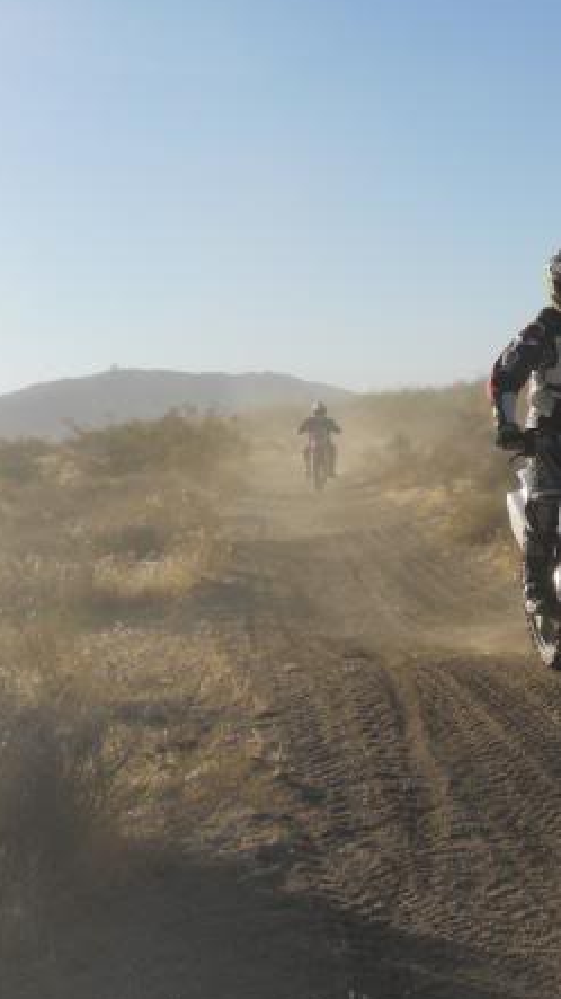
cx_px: 741
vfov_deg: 33.3
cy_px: 444
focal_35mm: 63
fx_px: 1667
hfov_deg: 17.8
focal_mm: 5.8
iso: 80
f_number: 3.5
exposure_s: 1/1250
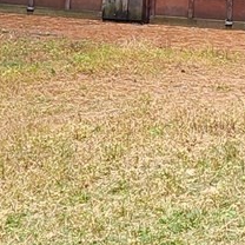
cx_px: 282
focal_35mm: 200
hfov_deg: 8.7
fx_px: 1601
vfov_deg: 8.5
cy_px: -164
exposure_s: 1/180
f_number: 1.8
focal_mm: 5.4
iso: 40
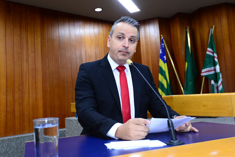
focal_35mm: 35
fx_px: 229
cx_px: 118
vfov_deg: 37.9
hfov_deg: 54.4
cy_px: 78
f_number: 5
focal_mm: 35
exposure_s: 1/60
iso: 2500
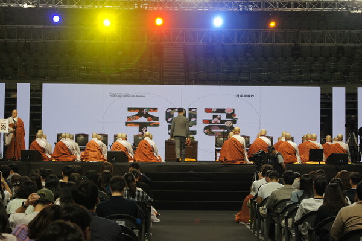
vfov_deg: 16.5
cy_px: 120
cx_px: 181
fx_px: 829
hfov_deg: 24.6
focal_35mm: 82
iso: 320
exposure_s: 1/100
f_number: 5.6
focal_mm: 55
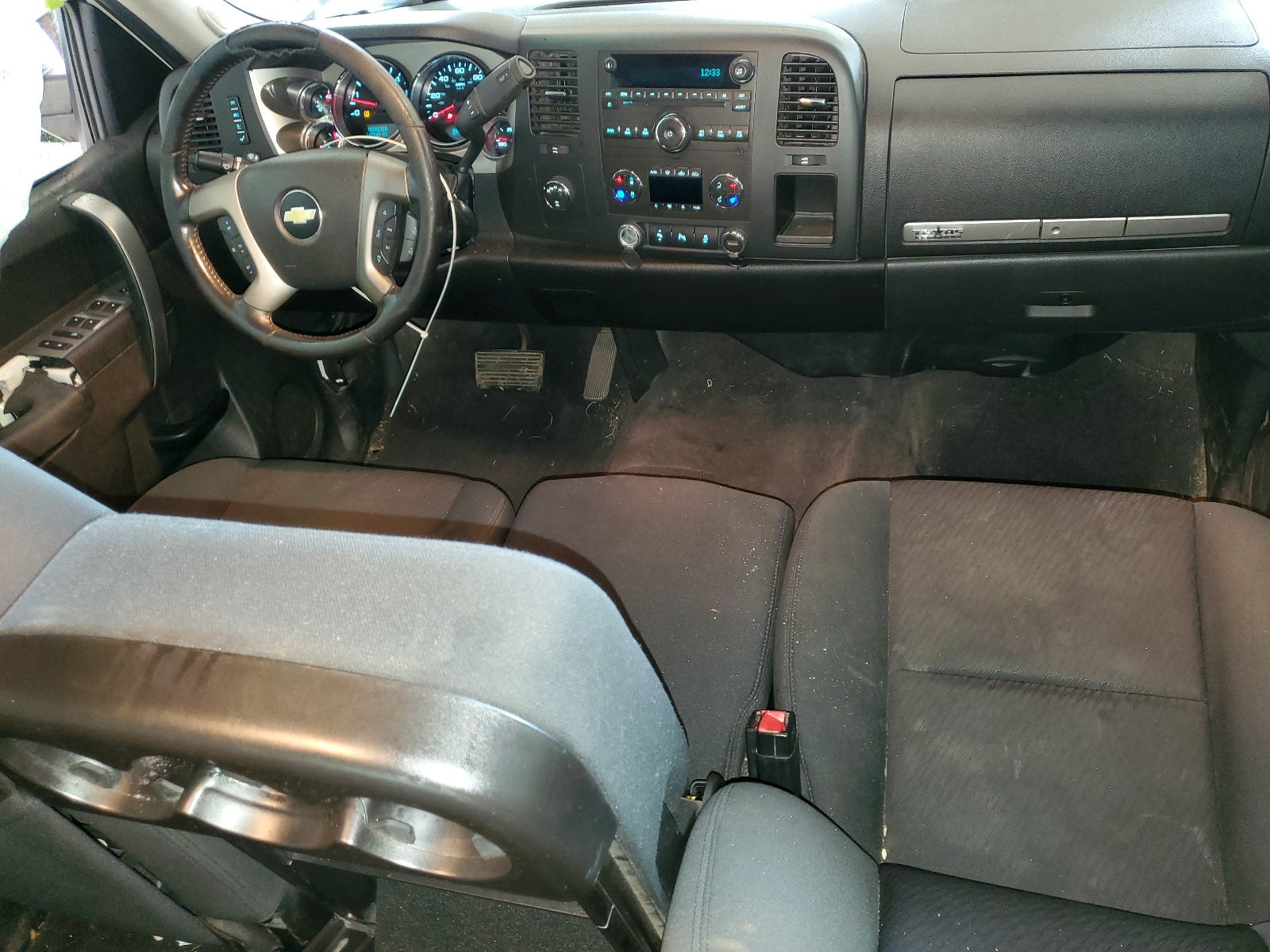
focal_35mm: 26
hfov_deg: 67.3
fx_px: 954
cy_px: 476
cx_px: 635
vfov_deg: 53.1
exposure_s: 1/11
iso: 134
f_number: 1.5
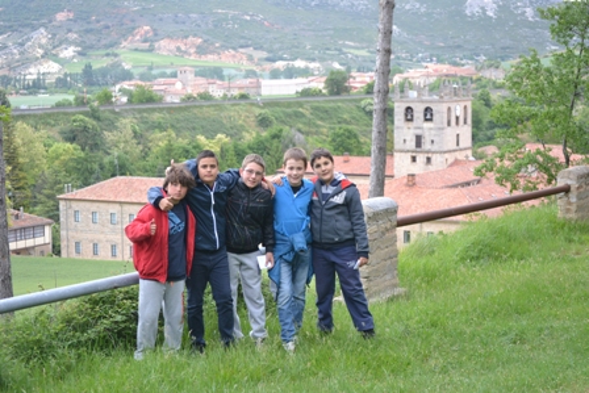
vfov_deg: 16.6
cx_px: 294
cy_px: 196
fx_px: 1350
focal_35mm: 82
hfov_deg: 24.6
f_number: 5.6
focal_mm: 55
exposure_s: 1/125
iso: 400
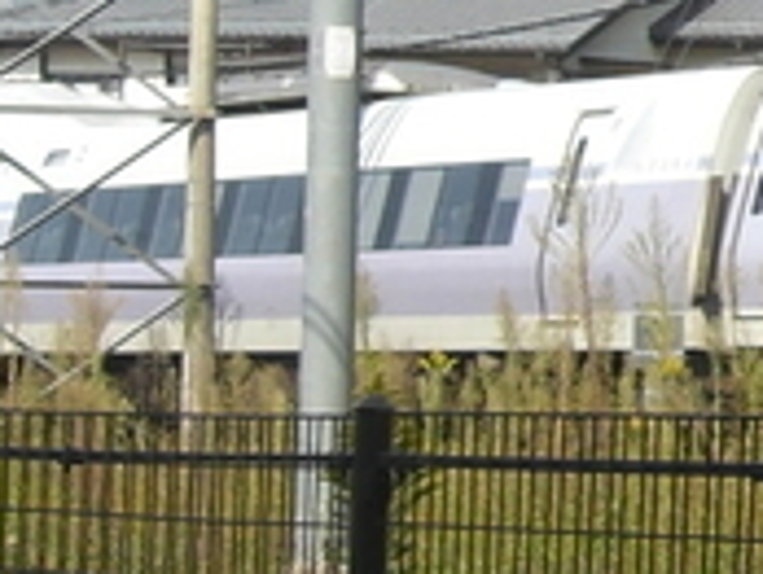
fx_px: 5783
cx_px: 1679
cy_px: -110
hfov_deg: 7.2
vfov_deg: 5.7
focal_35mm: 262
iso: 80
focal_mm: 7.9
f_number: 4
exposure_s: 1/640
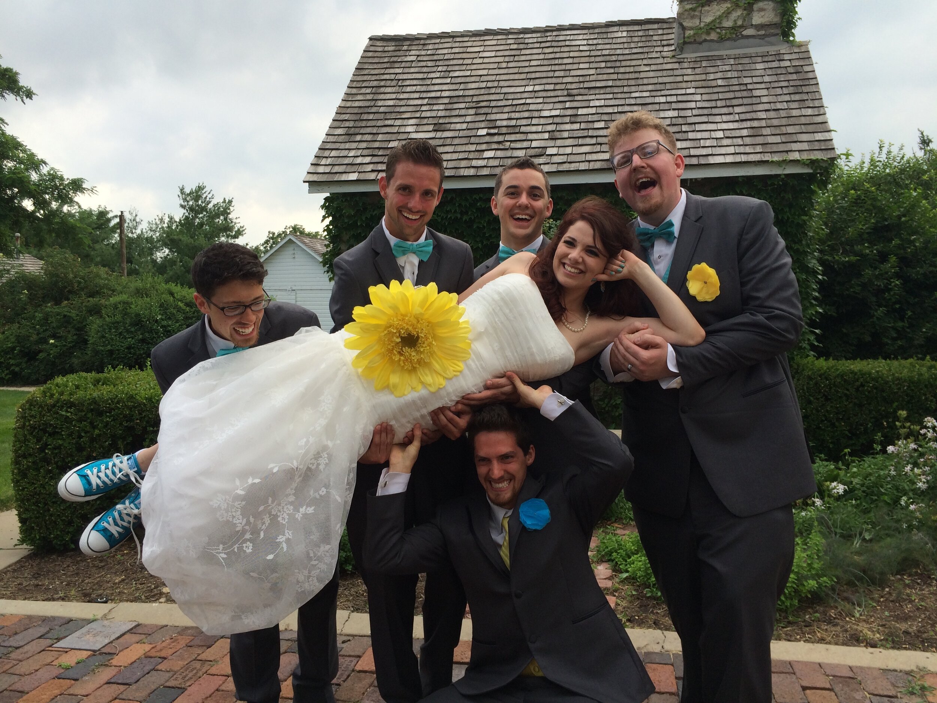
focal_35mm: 30
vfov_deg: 46.8
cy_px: 352
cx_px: 468
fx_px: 812
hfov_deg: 60.0
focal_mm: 4.12
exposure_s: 1/313
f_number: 2.2
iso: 32
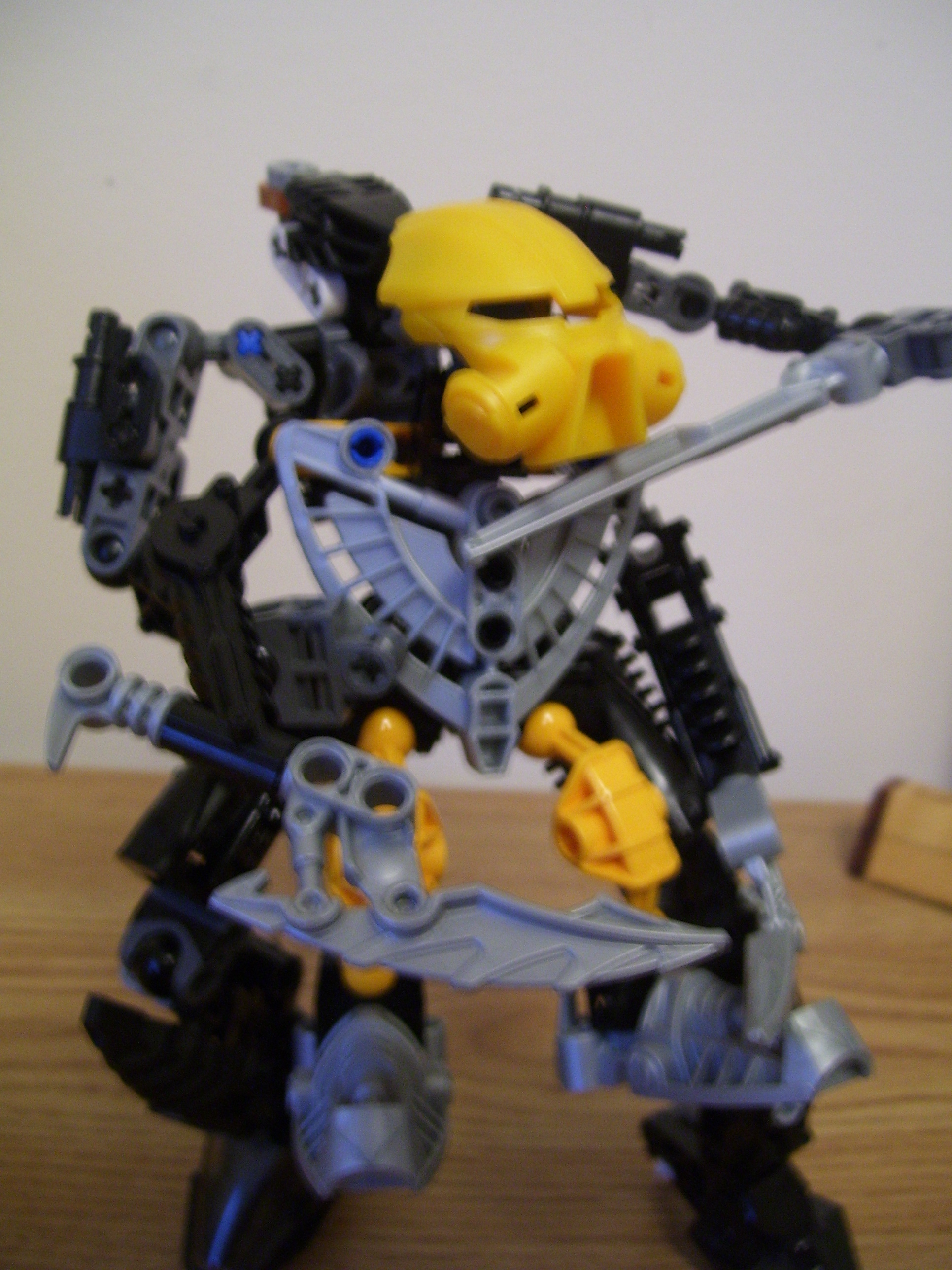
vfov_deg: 50.1
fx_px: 1357
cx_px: 476
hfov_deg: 38.7
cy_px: 635
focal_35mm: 37
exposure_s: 1/8
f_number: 2.7
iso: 160
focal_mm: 6
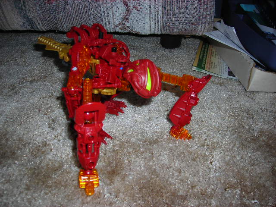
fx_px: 303
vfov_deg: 37.7
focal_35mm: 38
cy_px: 104
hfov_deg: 49.0
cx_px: 138
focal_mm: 6.3
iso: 50
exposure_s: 1/60.1
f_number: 3.2
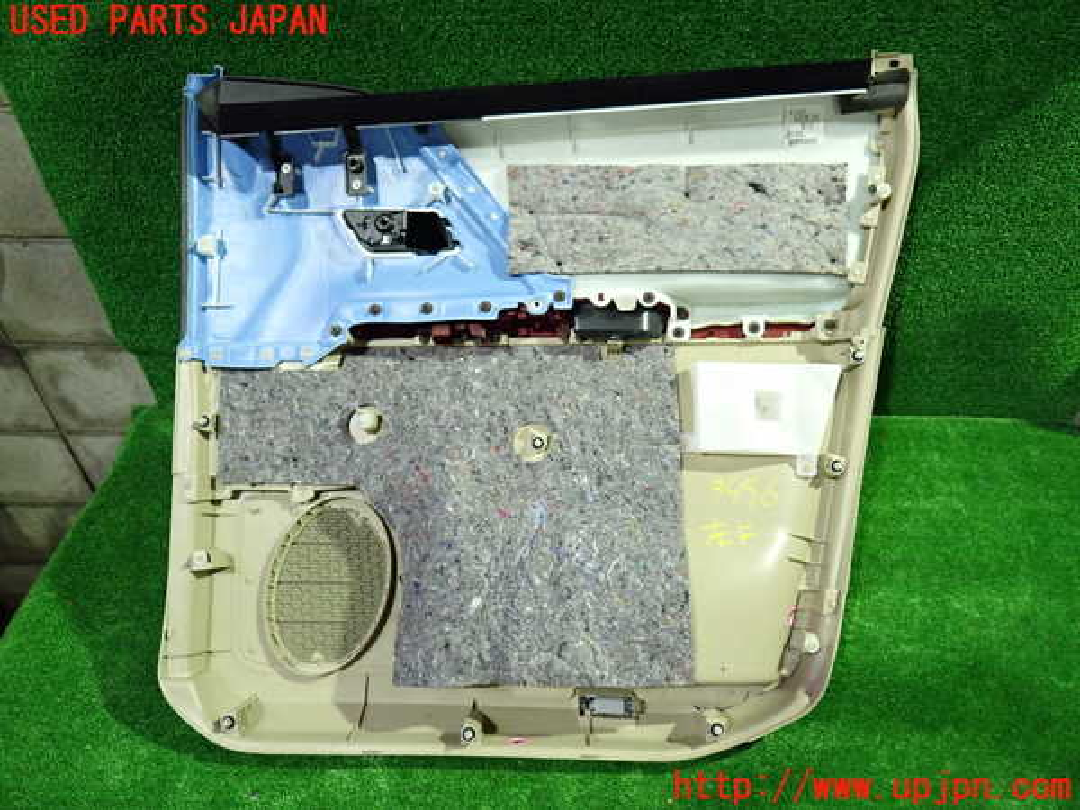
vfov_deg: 54.9
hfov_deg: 69.4
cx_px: 540
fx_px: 780
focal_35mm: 25
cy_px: 405
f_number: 2
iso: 500
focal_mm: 4.5
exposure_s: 1/30
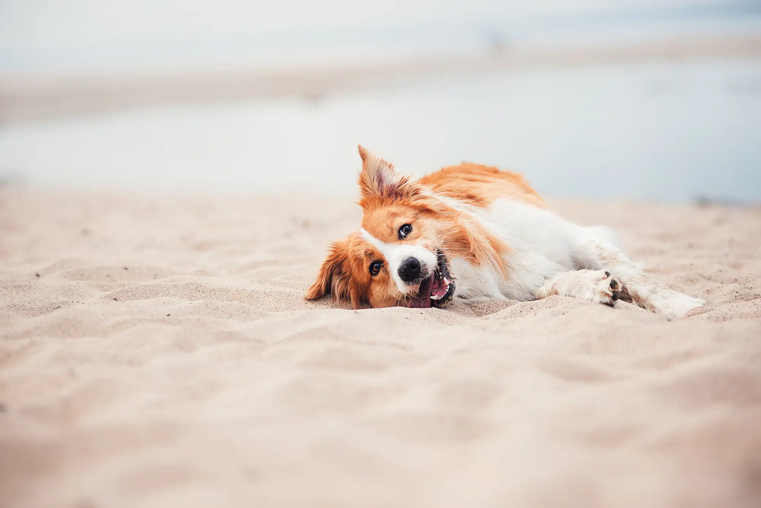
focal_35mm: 100
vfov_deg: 13.7
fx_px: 2115
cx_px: 380
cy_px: 254
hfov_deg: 20.4
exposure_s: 1/800
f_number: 2.8
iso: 100
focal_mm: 100
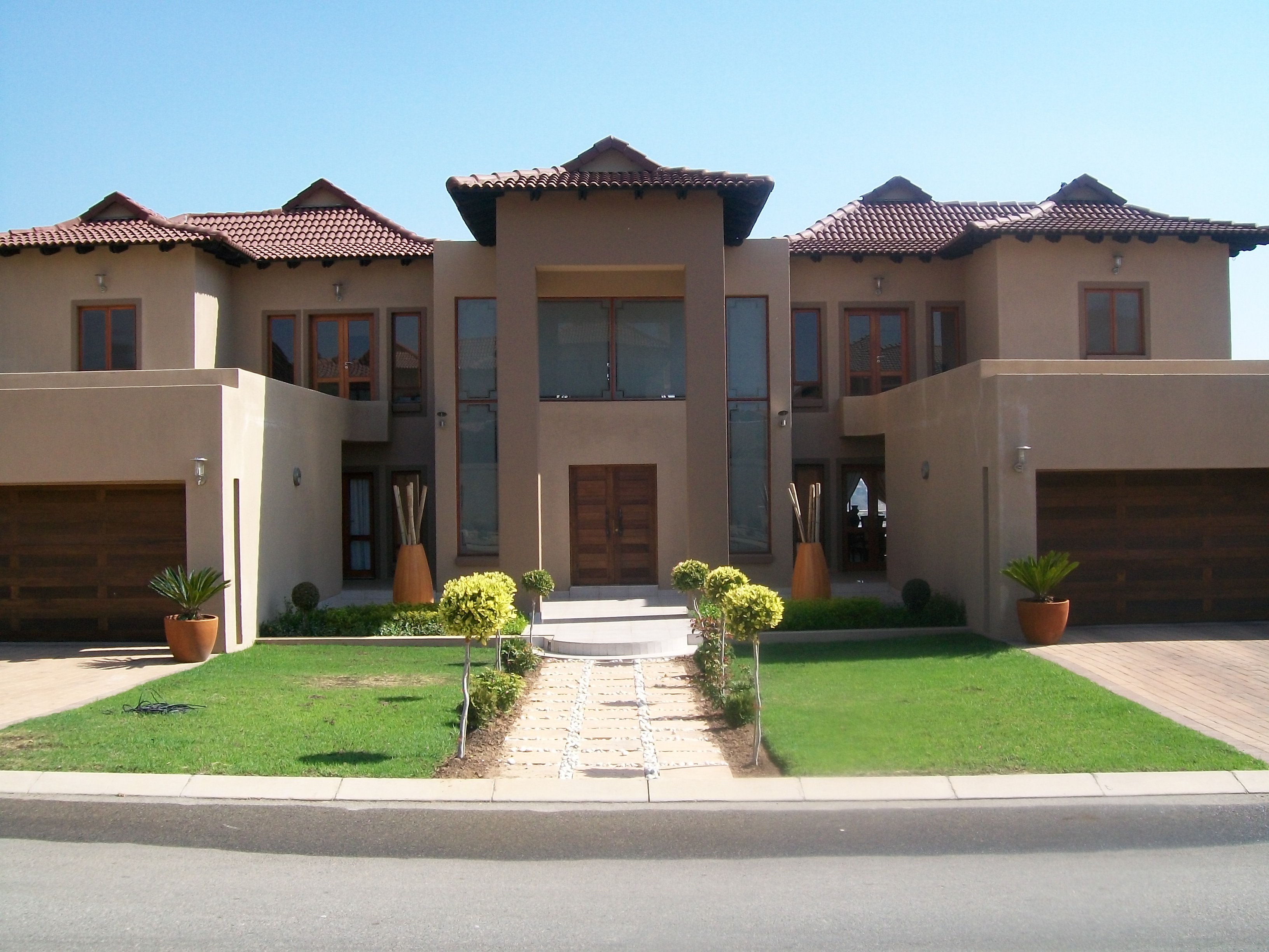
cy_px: 476
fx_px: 1320
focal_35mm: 36
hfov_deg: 51.4
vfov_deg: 39.7
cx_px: 634
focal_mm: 6
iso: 80
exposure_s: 1/320
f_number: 4.8
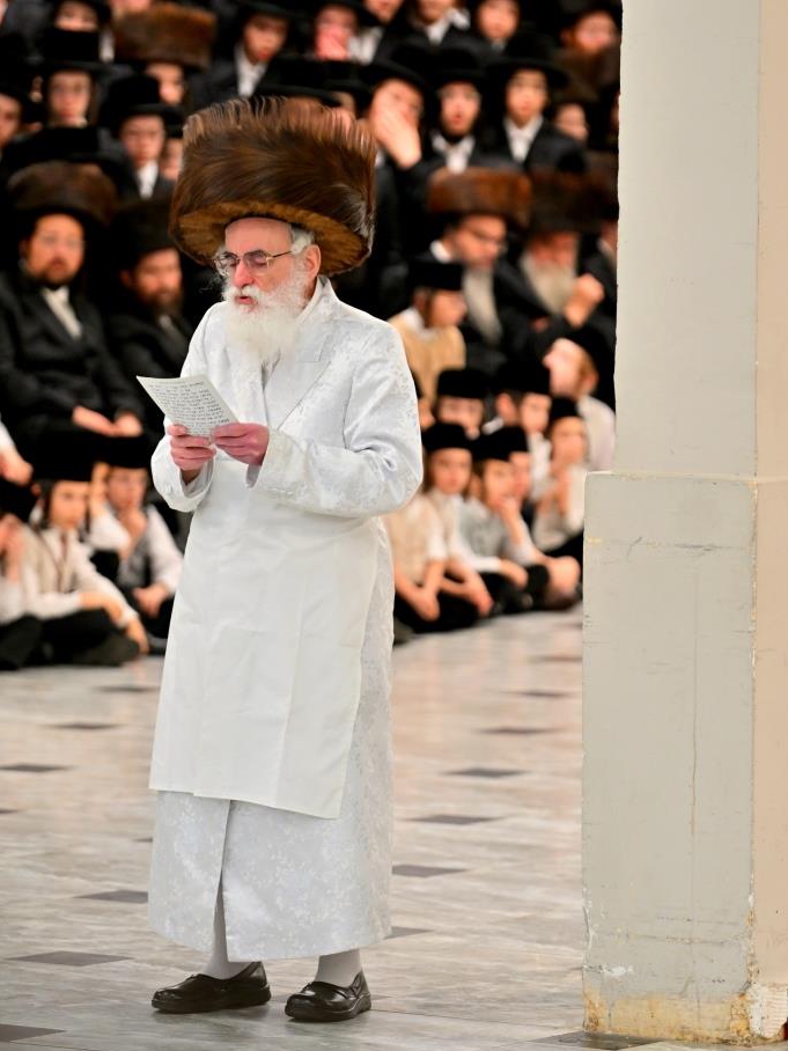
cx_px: 394
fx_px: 8134
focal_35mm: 268
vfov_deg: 7.4
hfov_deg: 5.5
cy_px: 519
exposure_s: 1/250
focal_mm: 165
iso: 250
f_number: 2.8
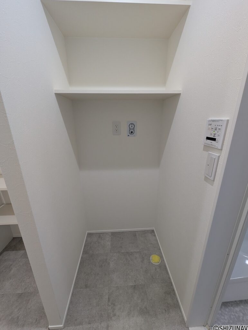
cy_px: 165
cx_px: 124
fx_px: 124
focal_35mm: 13
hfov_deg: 90.1
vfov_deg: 106.1
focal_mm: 1.95
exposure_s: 1/24
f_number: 2.2
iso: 123
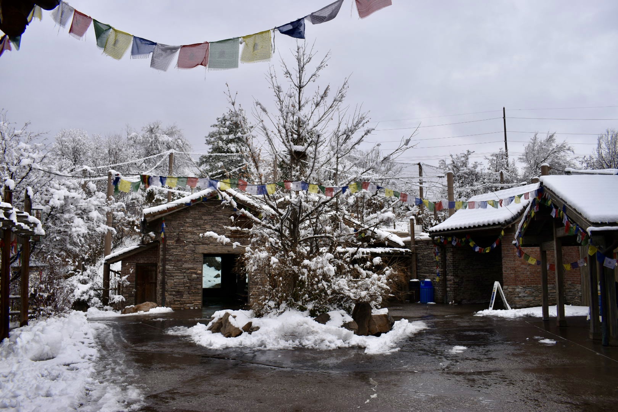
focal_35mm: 27
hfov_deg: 67.4
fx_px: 463
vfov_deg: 47.9
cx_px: 309
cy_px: 206
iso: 200
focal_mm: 18
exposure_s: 1/250
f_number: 7.1
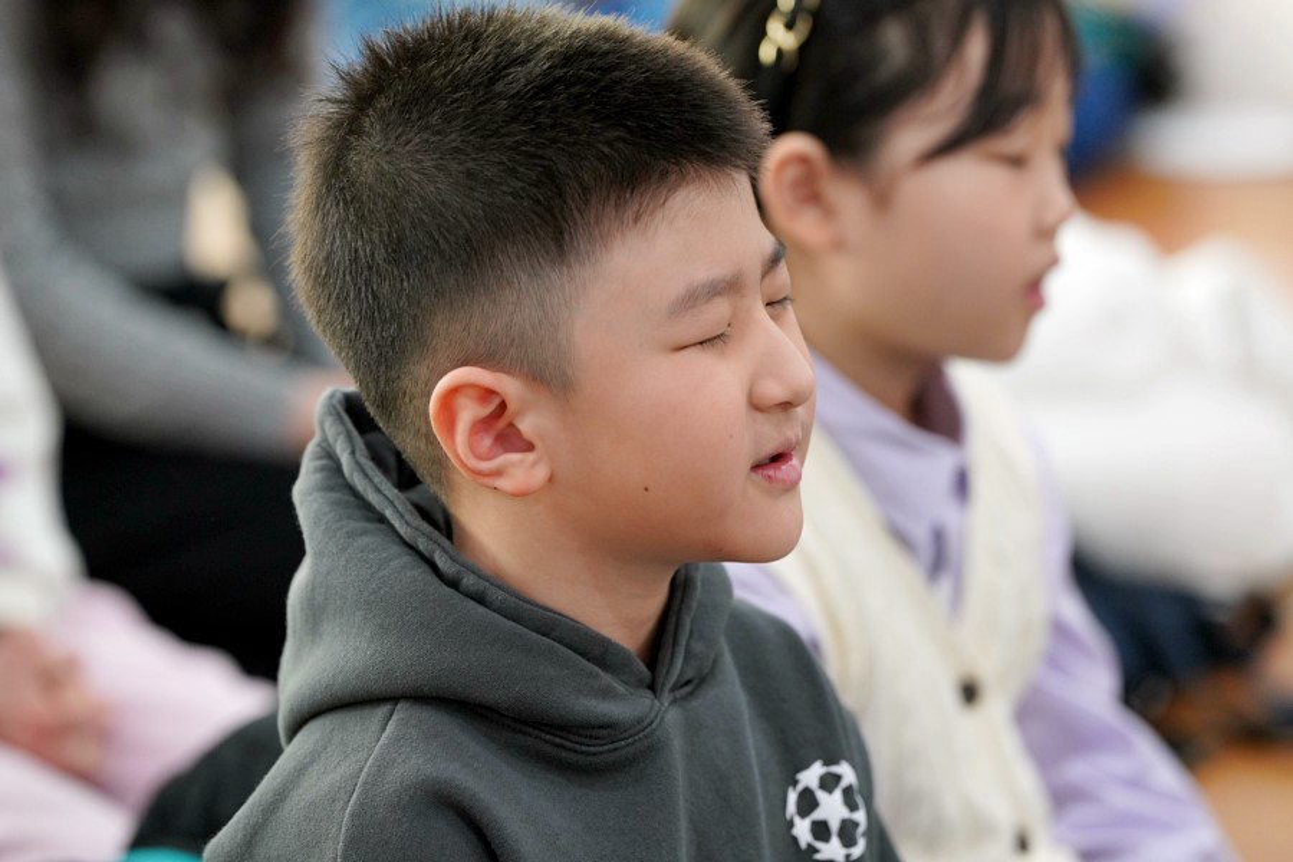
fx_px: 7075
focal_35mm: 197
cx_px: 646
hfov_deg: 10.4
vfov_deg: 7.0
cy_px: 431
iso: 2000
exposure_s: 1/200
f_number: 4
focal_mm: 197
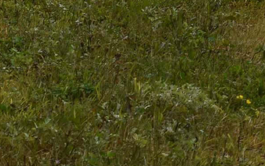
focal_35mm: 487
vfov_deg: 2.7
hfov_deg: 4.3
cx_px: 52
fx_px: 3518
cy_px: -225
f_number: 11
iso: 100
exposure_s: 1/200
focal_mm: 62
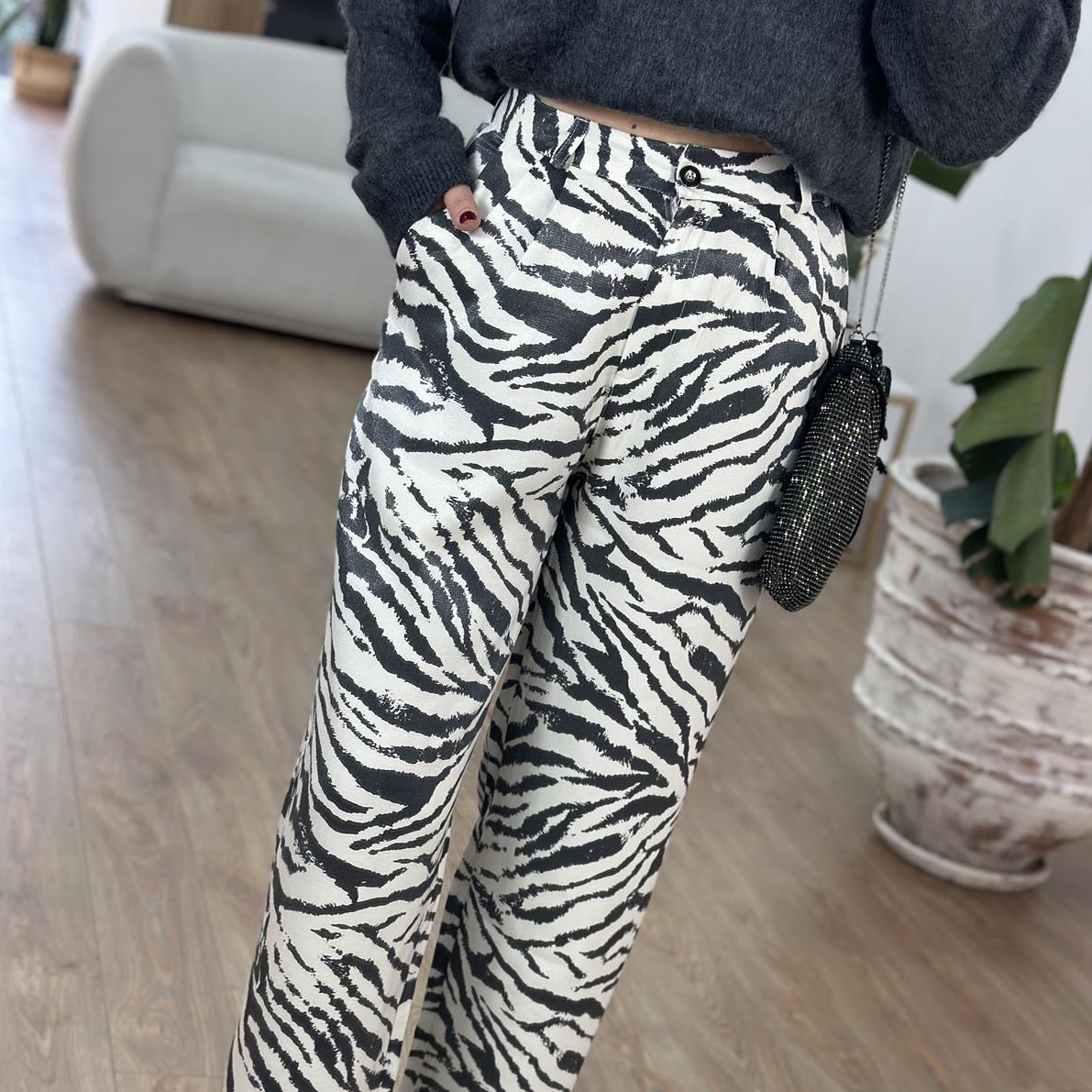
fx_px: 2034
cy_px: 713
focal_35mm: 57
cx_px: 546
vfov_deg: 29.9
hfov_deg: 30.0
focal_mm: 6.86
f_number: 1.78
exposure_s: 1/141
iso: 80
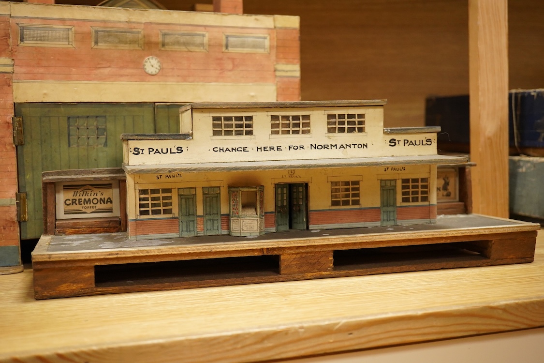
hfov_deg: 43.6
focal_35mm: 45
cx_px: 272
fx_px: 680
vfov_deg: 29.9
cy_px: 182
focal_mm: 30
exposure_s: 1/160
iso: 2500
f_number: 6.3
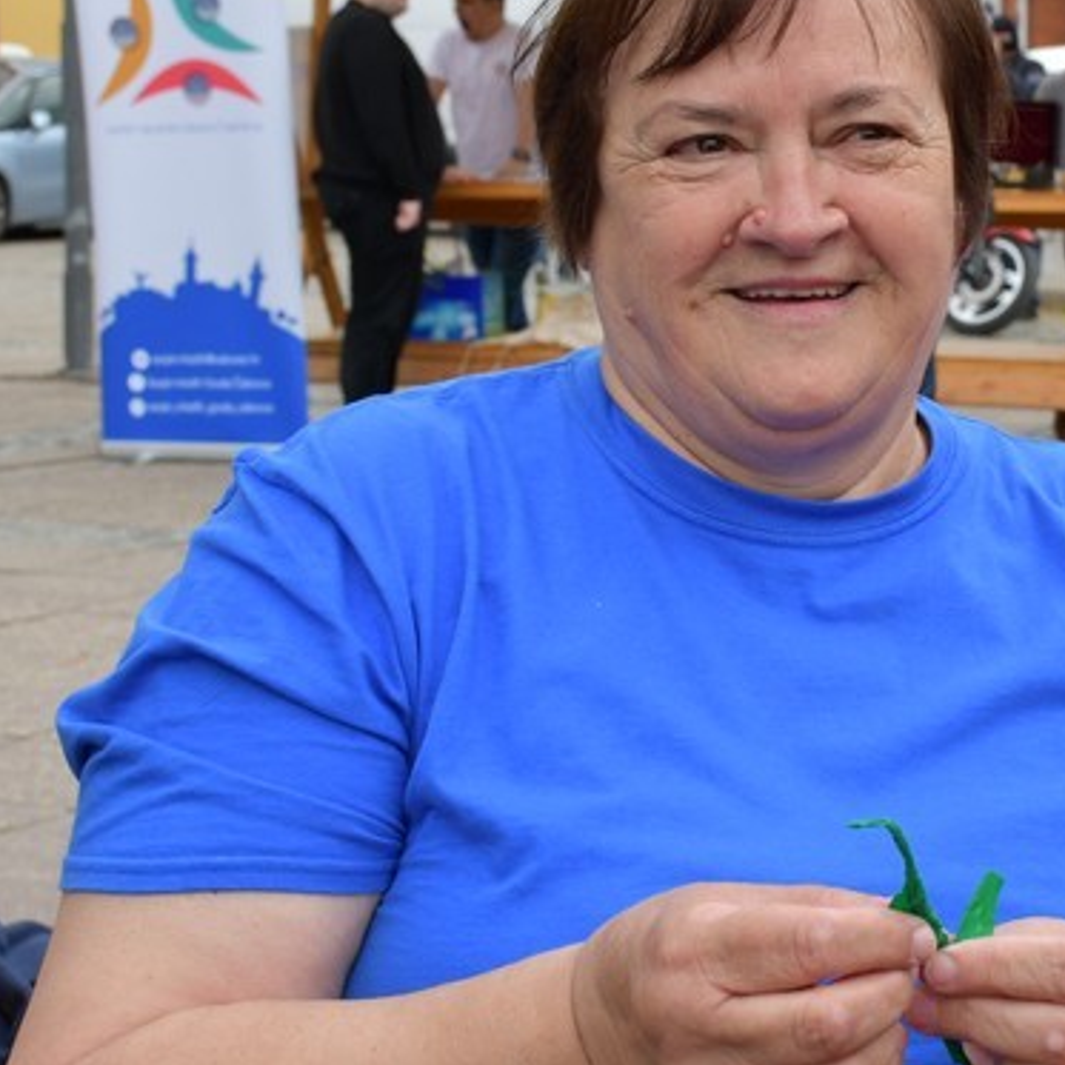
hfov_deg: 18.8
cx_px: 948
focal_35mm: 91
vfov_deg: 19.1
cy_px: 447
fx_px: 3168
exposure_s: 1/250
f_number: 5.6
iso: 220
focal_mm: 26
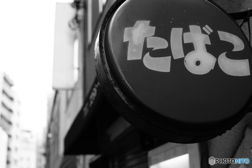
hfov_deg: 43.6
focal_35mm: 45
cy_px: 84
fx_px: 315
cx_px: 126
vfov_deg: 29.8
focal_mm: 30
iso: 100
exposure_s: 1/60
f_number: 3.2
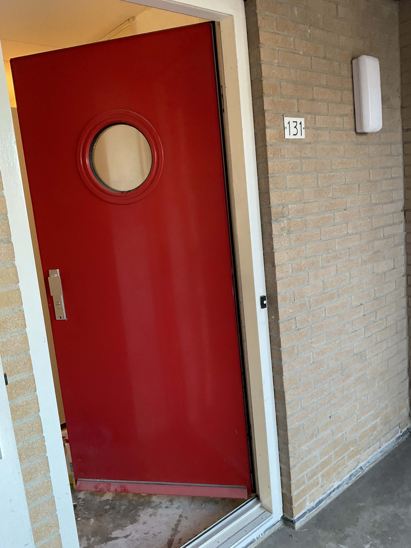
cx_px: 206
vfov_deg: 61.7
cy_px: 274
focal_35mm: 29
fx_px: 459
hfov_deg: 48.2
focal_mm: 3
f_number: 1.8
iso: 160
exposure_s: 1/60
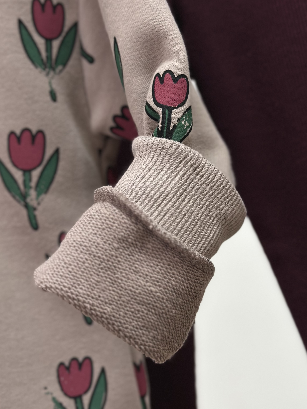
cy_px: 195
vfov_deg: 30.7
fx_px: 745
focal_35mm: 63
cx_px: 178
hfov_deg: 23.3
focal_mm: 6.86
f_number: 1.78
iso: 200
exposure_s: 1/50
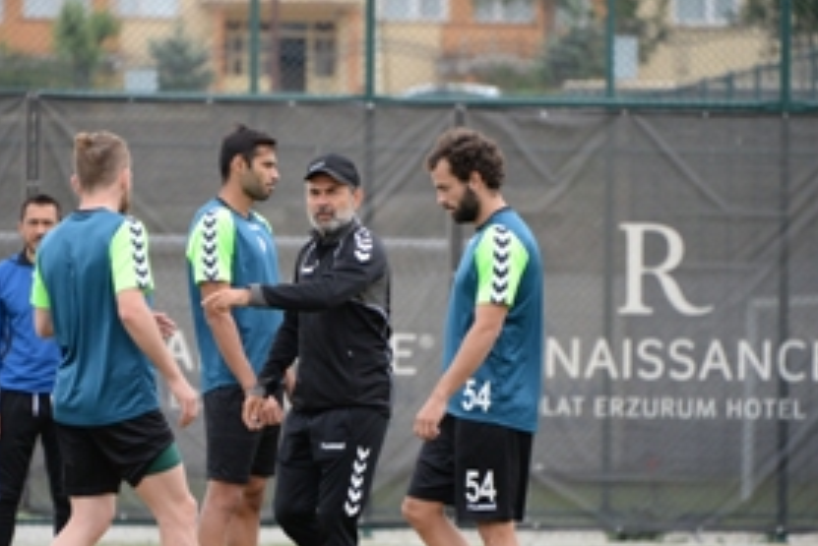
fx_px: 11026
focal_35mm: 485
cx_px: 348
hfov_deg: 4.2
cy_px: 364
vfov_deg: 2.8
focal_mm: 300
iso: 1000
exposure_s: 1/1250
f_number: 5.6
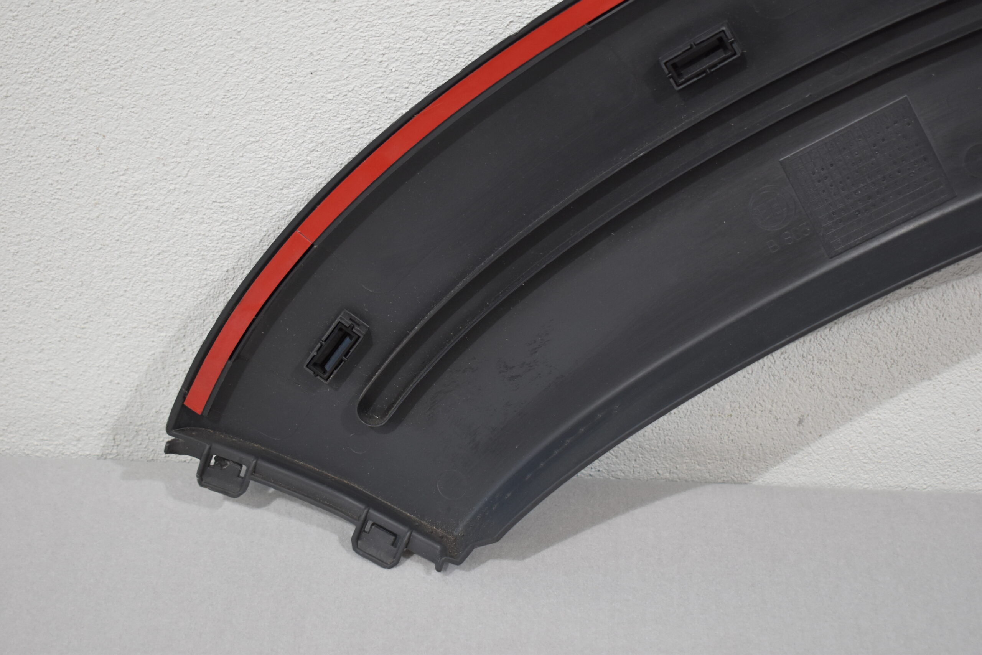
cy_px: 328
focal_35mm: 60
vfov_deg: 22.6
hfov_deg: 33.4
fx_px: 1637
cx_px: 491
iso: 800
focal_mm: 40
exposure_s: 1/125
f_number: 5
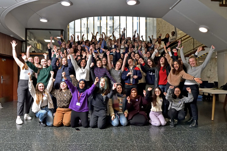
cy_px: 76
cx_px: 114
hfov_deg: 73.8
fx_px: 151
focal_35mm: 24
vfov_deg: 53.1
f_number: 11
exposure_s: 1/160
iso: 5000
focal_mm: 24
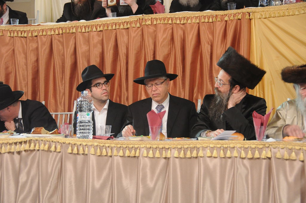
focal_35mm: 78
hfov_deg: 26.0
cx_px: 153
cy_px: 102
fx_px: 662
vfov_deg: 17.4
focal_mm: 52
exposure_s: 1/30
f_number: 5
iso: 1600
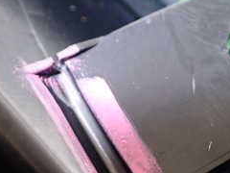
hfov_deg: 25.9
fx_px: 498
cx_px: 92
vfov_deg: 19.4
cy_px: 144
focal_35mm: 75
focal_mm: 5.4
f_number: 2.3
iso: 800
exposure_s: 1/30
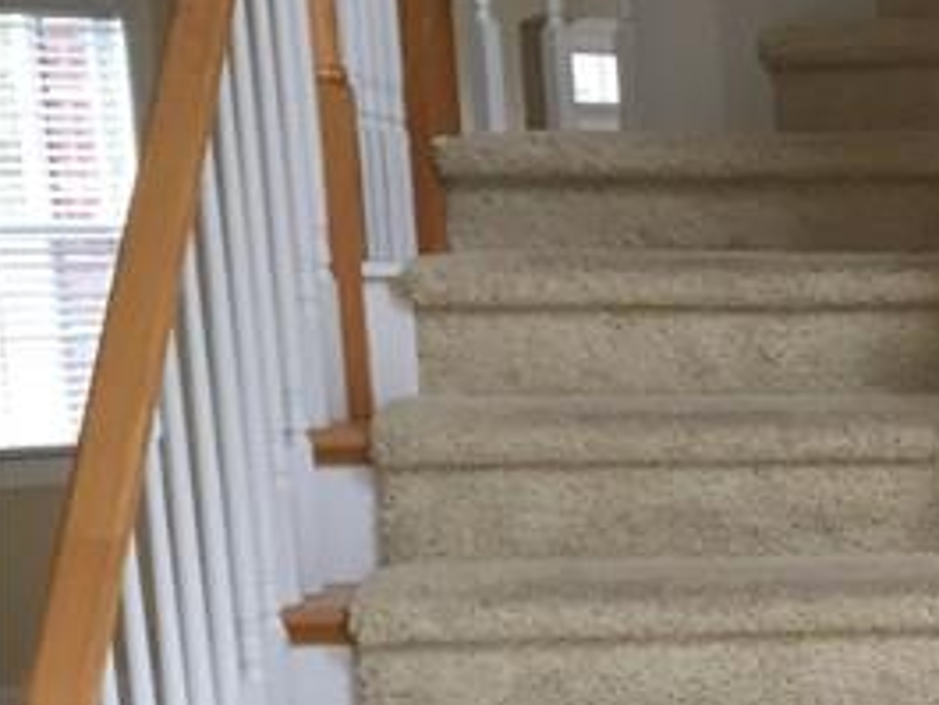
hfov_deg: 14.8
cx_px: 1807
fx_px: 3040
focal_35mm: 112
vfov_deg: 13.0
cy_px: 726
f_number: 2.2
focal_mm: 4.15
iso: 32
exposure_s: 1/30
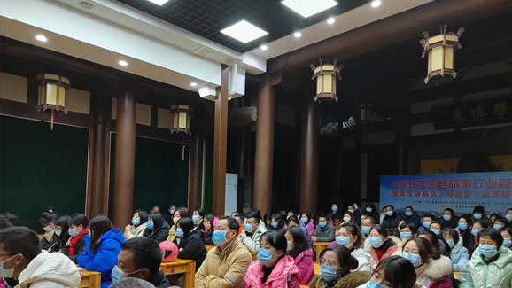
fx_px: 353
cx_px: 264
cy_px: 190
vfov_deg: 43.8
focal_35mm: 26
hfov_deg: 71.9
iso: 1744
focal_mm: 5.52
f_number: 1.9
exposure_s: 1/100
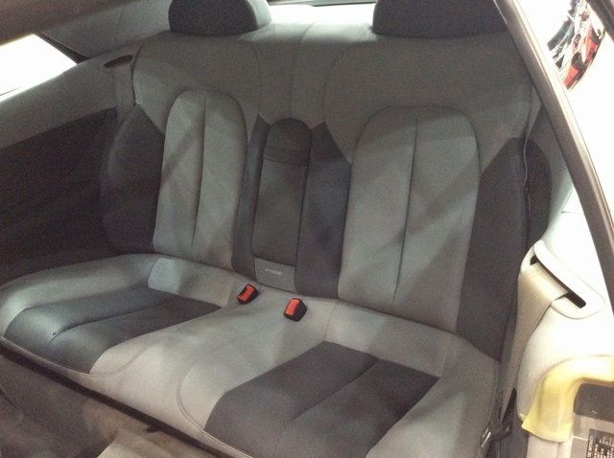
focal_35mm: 32
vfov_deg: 44.1
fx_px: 567
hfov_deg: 56.9
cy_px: 229
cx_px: 307
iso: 320
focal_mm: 3.3
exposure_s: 1/24
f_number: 2.4
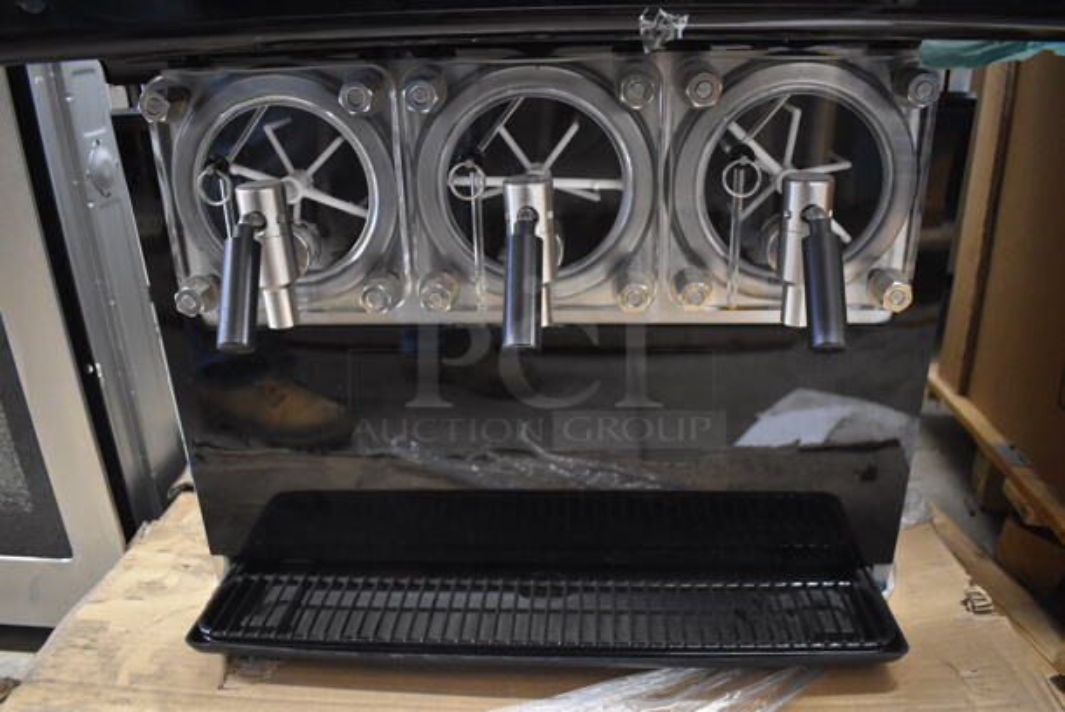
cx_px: 532
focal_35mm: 27
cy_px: 356
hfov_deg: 67.3
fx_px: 799
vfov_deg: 48.0
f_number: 3.5
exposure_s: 1/25
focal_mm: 18
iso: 3200
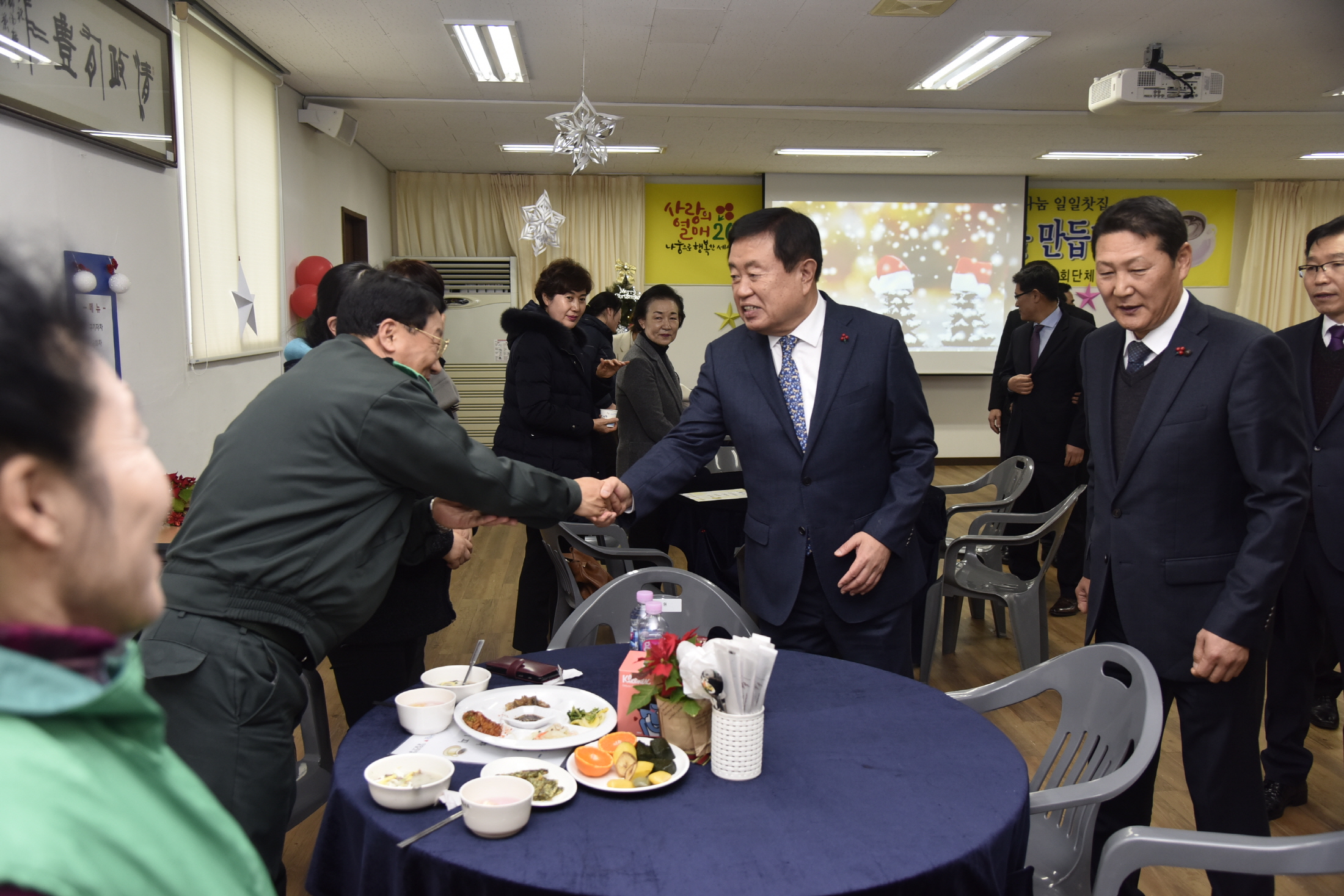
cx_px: 672
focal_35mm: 31
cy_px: 448
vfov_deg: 42.3
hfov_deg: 60.3
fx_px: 1158
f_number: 4.5
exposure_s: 1/125
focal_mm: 31
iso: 640
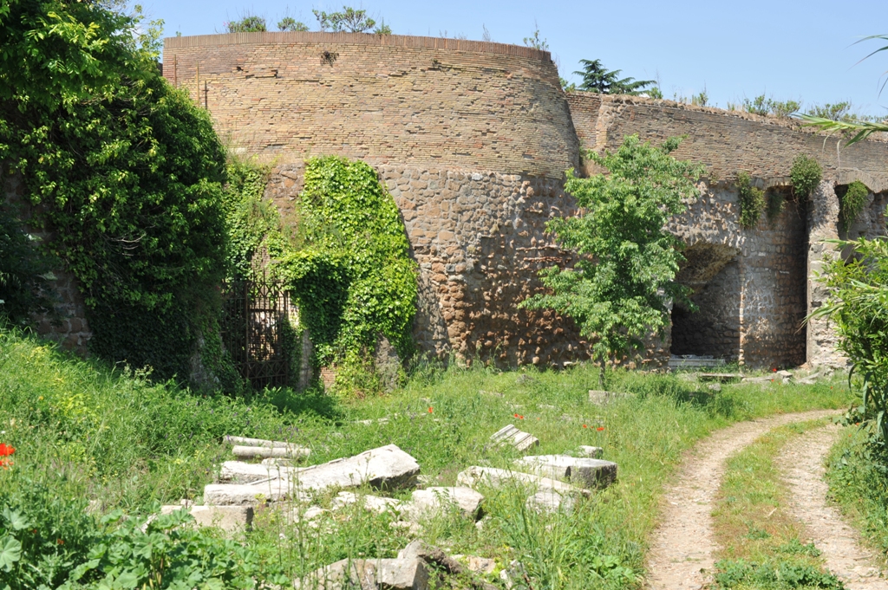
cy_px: 295
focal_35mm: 50
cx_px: 444
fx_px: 1232
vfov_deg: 26.9
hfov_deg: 39.6
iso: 200
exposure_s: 1/125
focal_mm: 50
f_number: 13
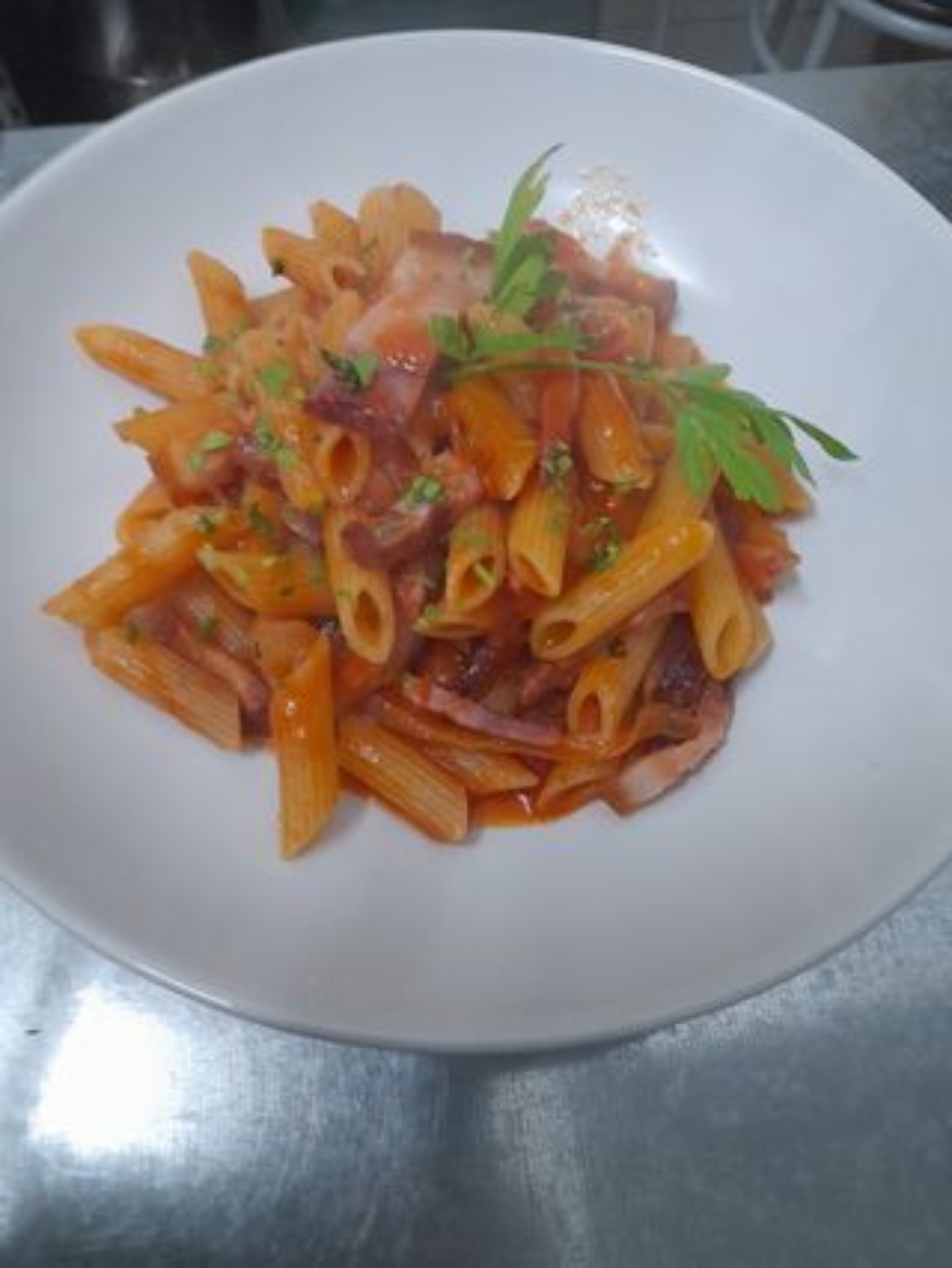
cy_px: 634
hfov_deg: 54.9
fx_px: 916
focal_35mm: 25
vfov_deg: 69.4
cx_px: 476
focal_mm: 4.6
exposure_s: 1/25
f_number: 2
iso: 400
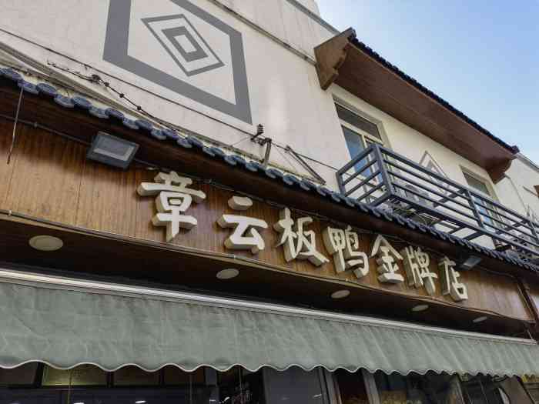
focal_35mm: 27
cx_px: 270
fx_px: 420
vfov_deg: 51.4
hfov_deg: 65.3
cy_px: 202
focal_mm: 6.67
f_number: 1.9
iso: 50
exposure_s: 1/1429
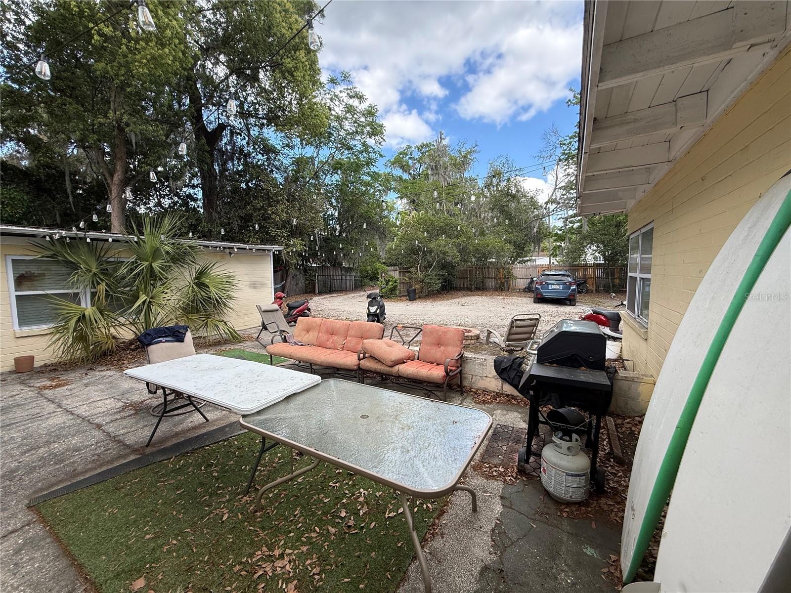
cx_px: 396
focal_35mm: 14
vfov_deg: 85.7
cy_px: 296
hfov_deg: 102.1
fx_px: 320
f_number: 2.2
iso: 64
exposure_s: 1/328
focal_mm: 2.22
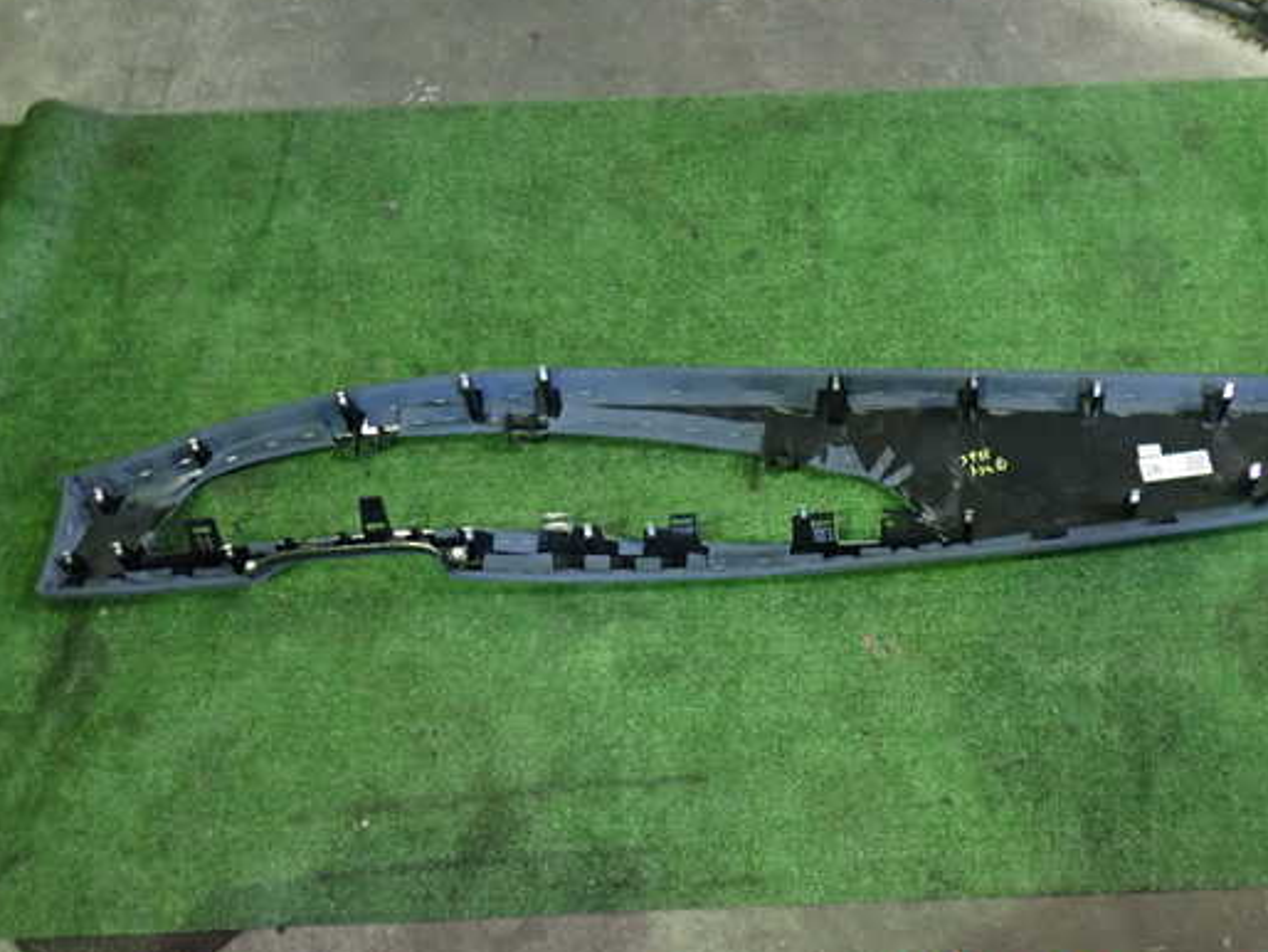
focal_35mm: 35
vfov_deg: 40.7
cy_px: 459
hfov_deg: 52.5
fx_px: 1283
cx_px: 715
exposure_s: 1/25
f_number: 2.3
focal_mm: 5.4
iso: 800
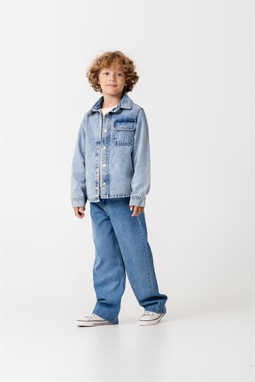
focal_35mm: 104
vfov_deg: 19.6
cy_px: 191
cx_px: 128
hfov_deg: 13.2
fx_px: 1105
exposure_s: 1/125
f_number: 7.1
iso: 160
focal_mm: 104
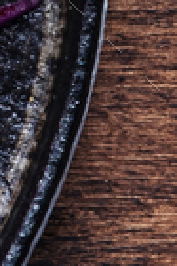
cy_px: -121
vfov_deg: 2.9
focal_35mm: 703
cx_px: -333
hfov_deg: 1.9
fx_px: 5197
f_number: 11
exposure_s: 1/160
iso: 80
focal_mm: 74.2
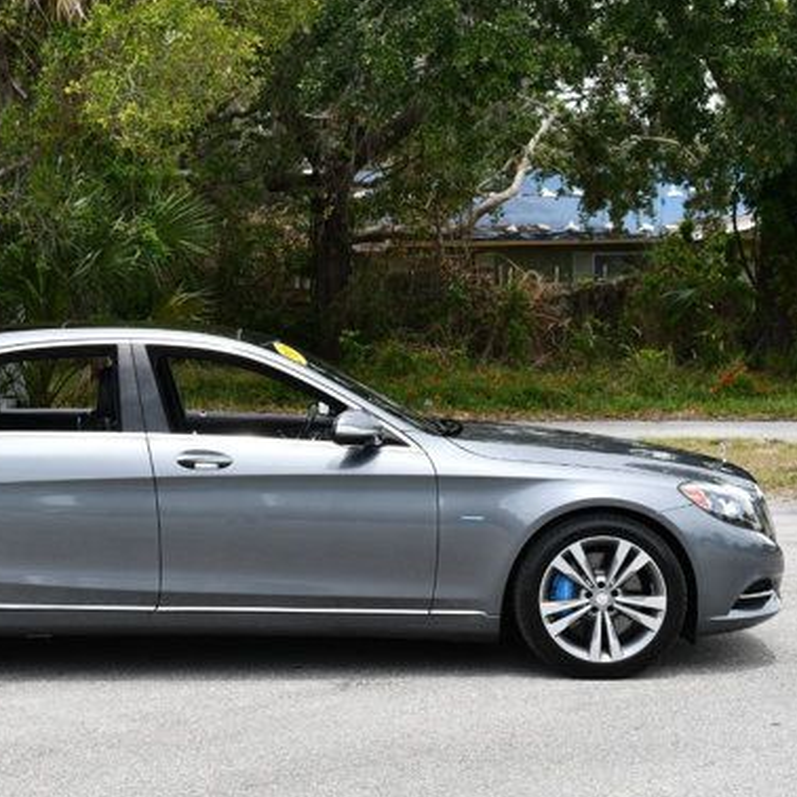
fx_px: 2136
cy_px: 369
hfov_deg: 20.9
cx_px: 171
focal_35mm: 82
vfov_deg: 21.1
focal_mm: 38
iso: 125
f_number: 8
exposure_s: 1/250
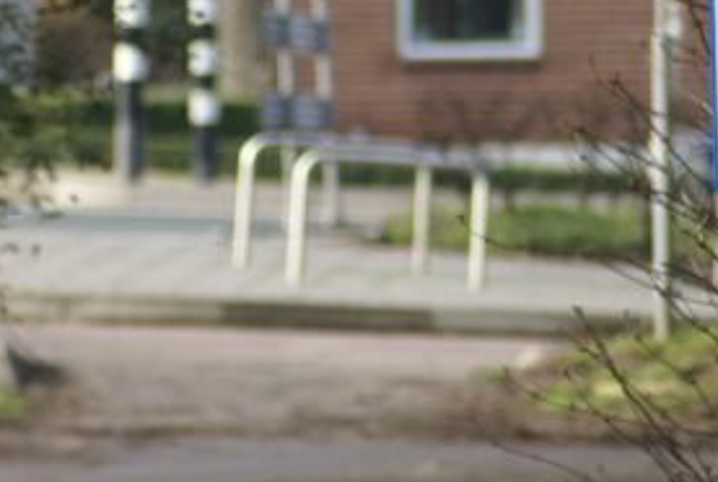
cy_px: 10
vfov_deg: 1.4
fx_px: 19448
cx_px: 246
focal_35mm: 973
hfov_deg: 2.1
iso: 400
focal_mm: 300
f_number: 5.6
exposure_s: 1/500
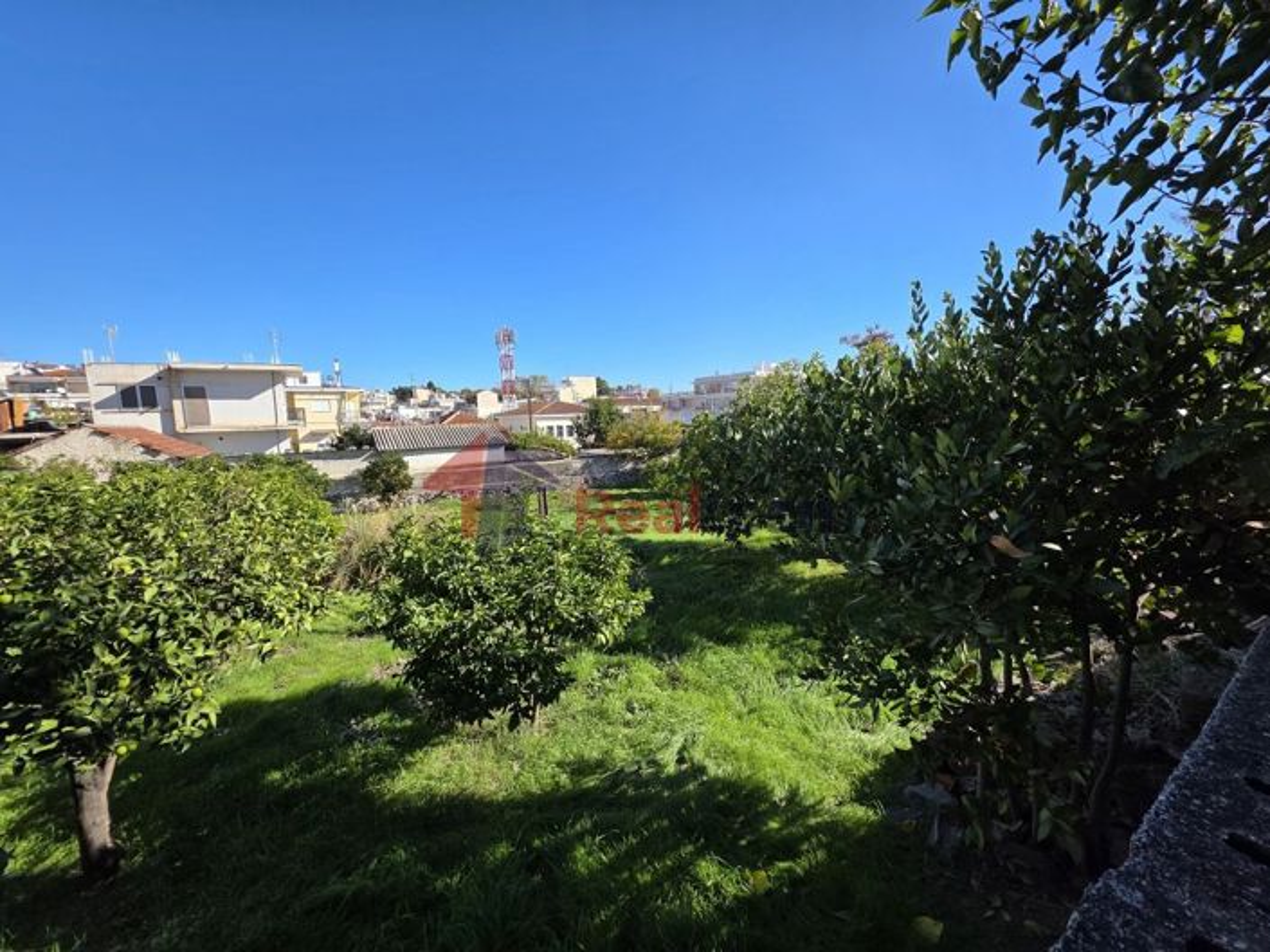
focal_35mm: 13
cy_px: 476
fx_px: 477
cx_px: 635
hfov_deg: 106.2
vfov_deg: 89.9
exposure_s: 1/1445
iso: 40
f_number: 1.9
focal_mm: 2.2
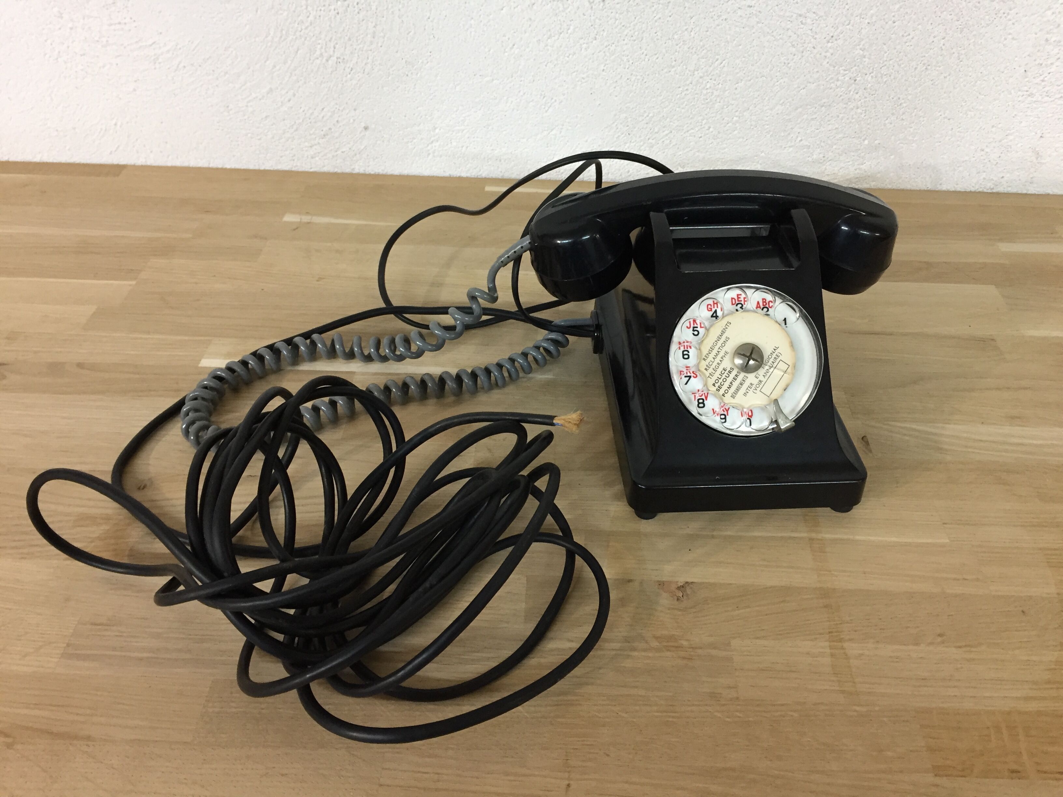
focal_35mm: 29
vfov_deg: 48.2
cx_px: 532
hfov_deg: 61.7
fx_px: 891
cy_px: 398
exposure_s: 1/33
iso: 160
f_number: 2.2
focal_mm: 4.15
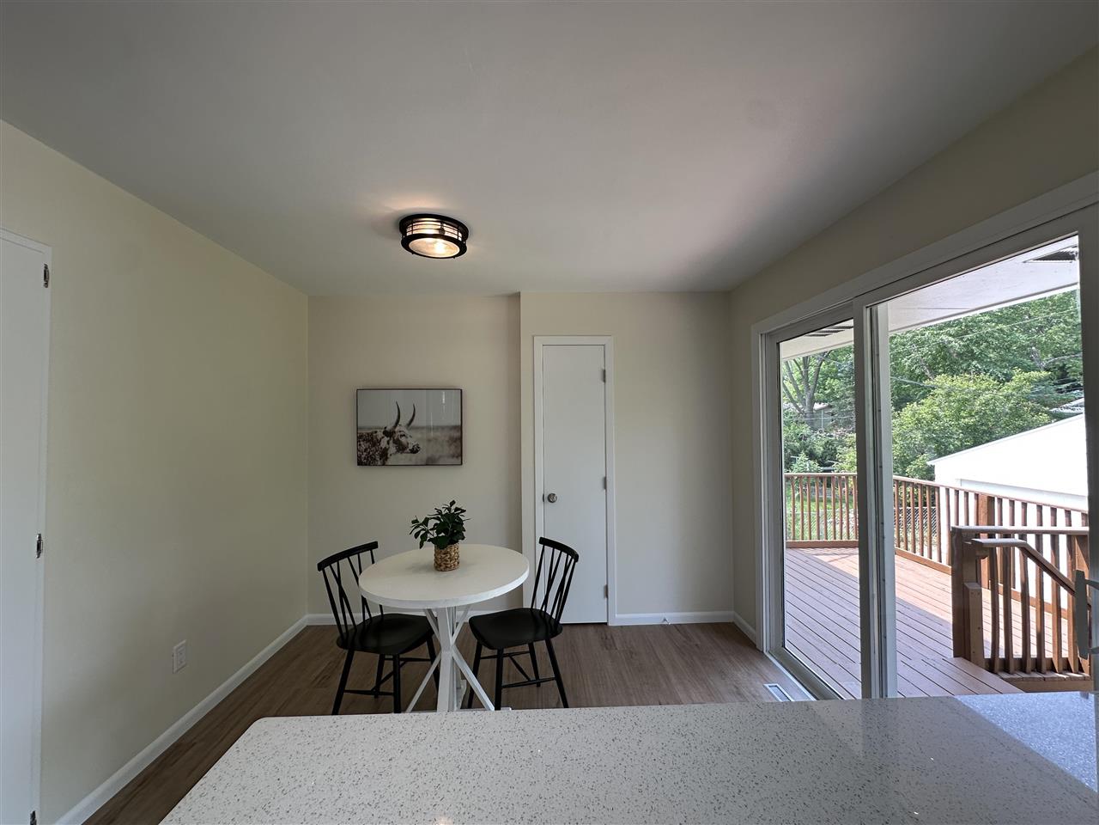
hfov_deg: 102.1
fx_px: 444
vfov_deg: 85.7
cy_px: 412
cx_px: 550
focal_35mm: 14
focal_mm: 2.22
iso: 64
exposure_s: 1/120
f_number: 2.2
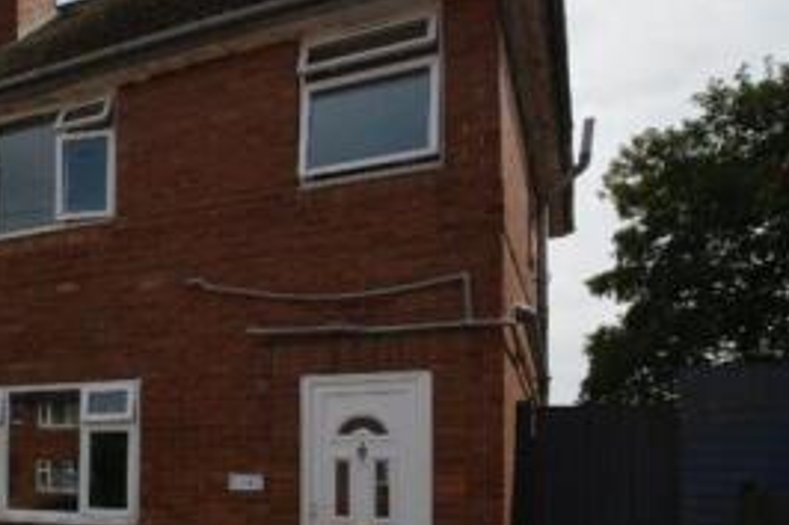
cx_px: 7
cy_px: 432
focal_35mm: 37
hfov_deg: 44.5
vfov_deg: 34.6
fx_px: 810
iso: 100
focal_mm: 10
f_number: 10
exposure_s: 1/200
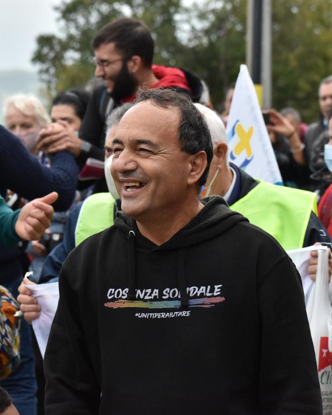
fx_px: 2137
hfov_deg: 8.9
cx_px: 77
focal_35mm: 174
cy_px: 208
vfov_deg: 11.1
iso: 1000
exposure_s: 1/800
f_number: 6.3
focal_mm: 82
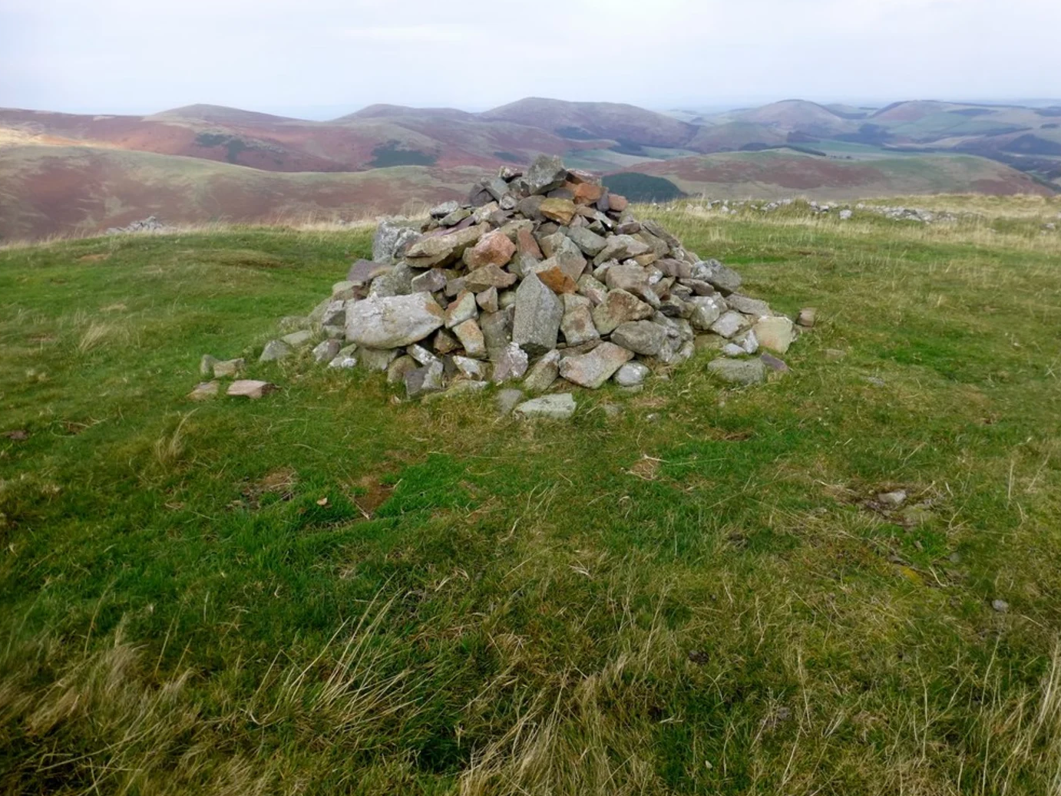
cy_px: 411
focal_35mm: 25
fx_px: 766
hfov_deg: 69.4
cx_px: 535
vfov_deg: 54.9
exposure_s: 1/160
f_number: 4
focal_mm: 4.3
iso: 100
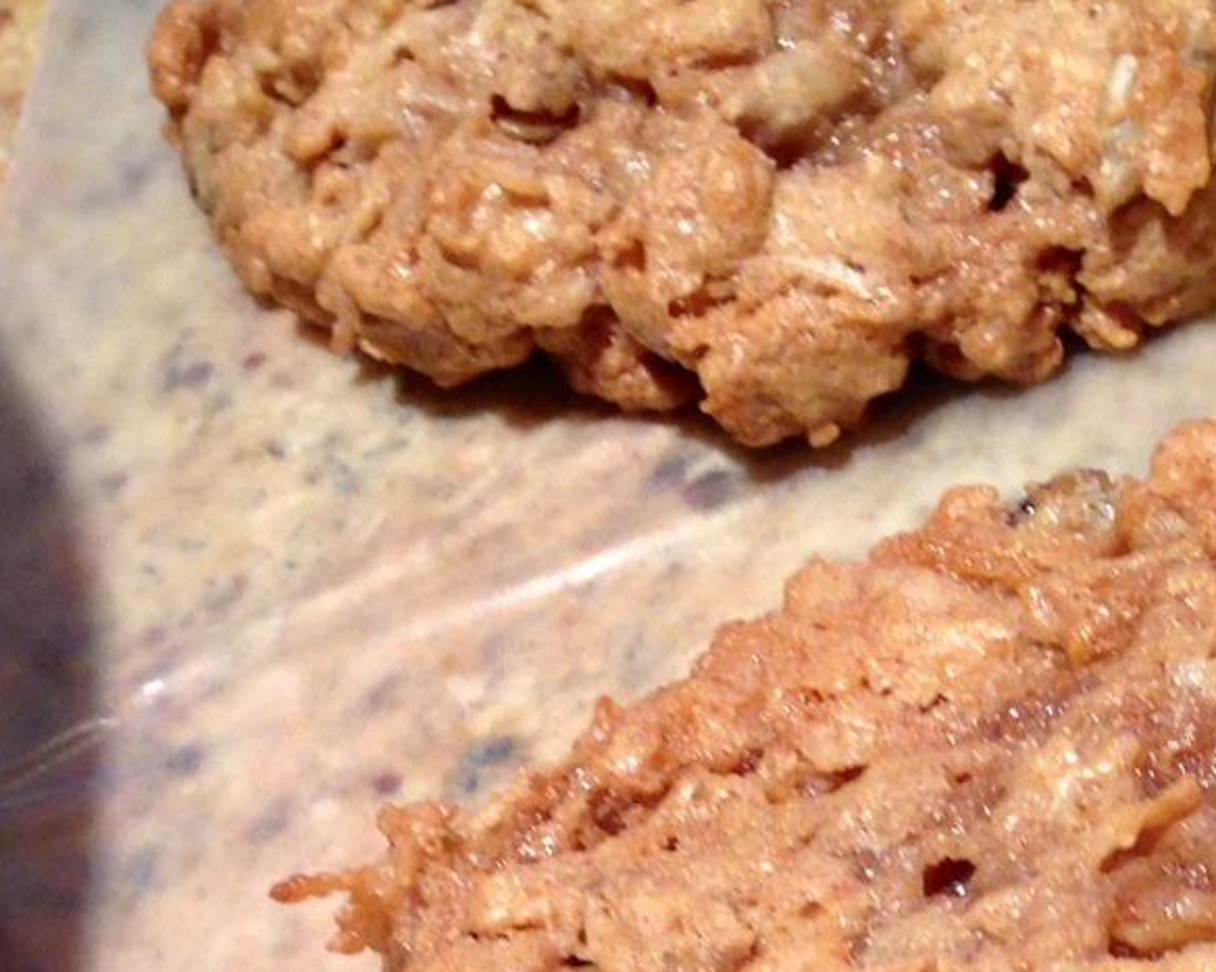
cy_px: 1249
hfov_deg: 16.9
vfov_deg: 13.2
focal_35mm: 113
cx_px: 362
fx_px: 4066
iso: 80
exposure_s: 1/20
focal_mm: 4.13
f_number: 2.4
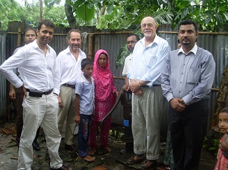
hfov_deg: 49.0
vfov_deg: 37.7
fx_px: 250
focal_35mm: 38
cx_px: 114
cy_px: 85
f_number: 3
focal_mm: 6.3
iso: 100
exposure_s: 1/90
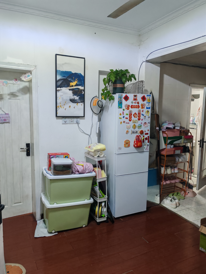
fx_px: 214
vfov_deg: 65.3
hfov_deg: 51.4
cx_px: 103
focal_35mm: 27
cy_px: 137
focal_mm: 5.52
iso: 800
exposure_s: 1/100
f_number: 1.95
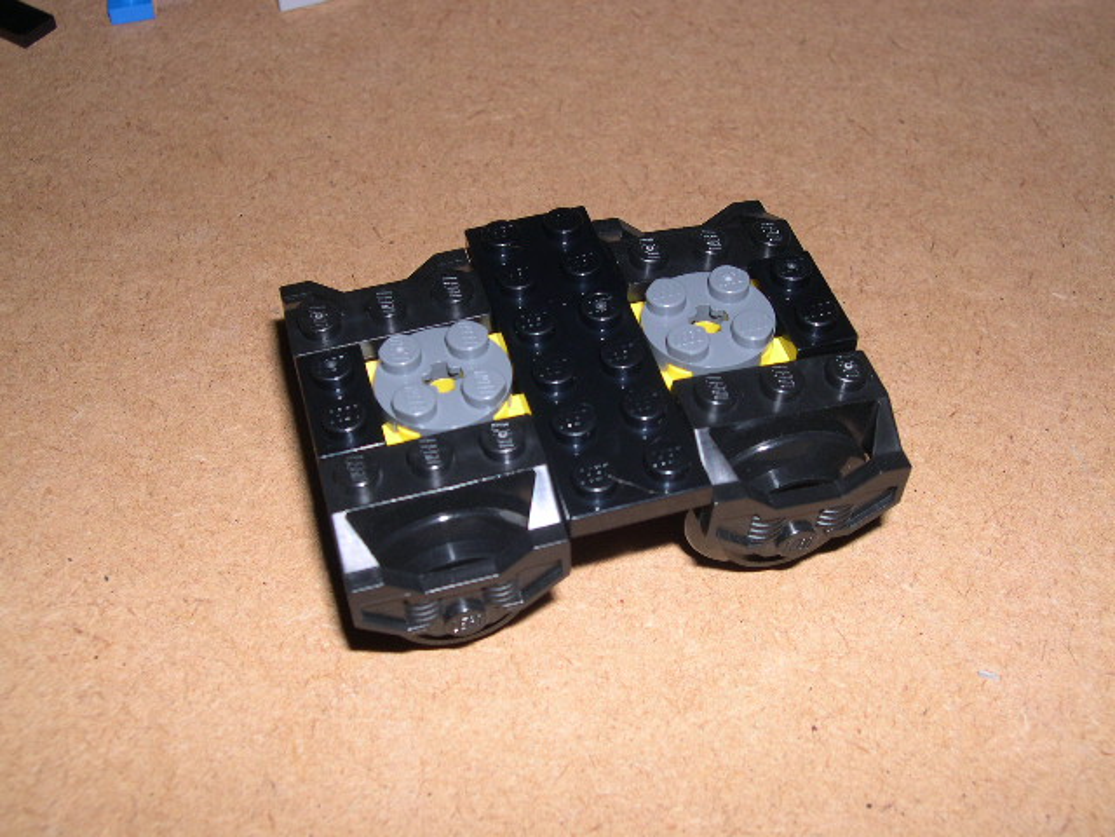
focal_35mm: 42
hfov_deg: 44.8
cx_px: 558
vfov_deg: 34.3
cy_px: 418
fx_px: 1353
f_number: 8
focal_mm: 9
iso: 100
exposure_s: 1/60
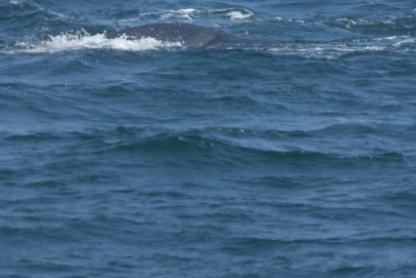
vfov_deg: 2.1
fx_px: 7667
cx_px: 204
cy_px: 36
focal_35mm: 663
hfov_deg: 3.1
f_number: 5.6
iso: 200
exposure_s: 1/1600
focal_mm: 175
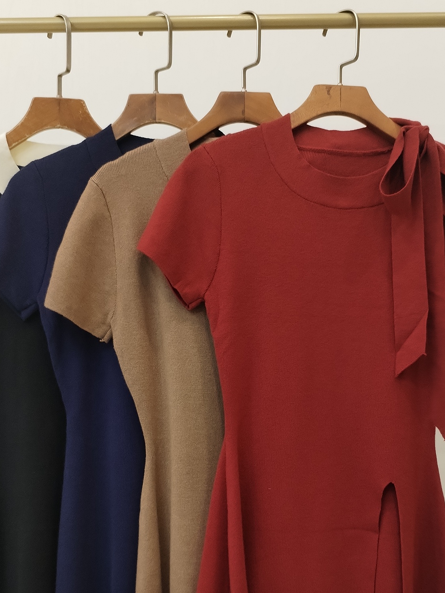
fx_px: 805
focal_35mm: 47
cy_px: 398
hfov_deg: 30.9
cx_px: 224
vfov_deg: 39.9
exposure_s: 1/50
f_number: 1.8
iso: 429
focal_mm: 4.75
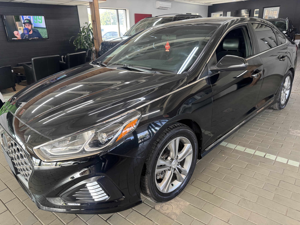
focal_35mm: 24
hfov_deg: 71.6
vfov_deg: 56.8
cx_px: 150
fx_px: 208
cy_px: 112
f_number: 1.78
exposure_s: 1/60
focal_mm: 6.76
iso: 160
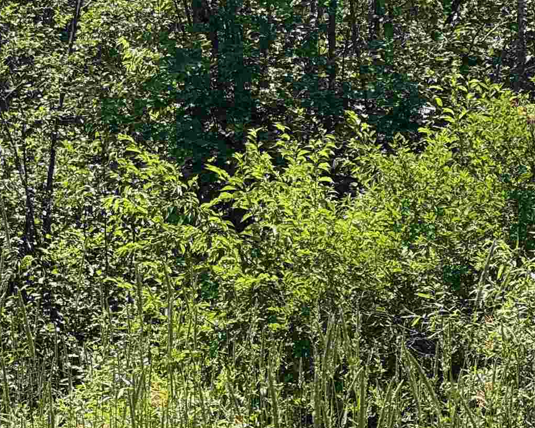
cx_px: -174
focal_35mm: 225
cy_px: 7
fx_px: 3563
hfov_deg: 8.5
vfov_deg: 6.9
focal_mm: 9
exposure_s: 1/511
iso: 25
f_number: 2.8
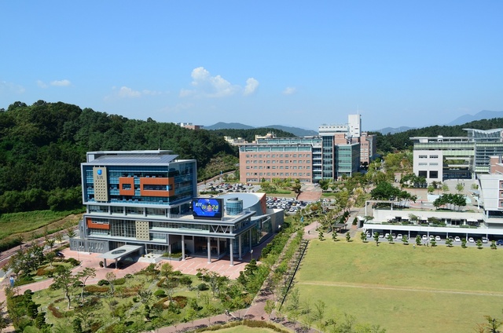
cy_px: 166
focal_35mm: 33
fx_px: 460
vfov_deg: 39.8
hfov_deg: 57.3
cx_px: 252
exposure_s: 1/500
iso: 200
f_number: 9
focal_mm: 22
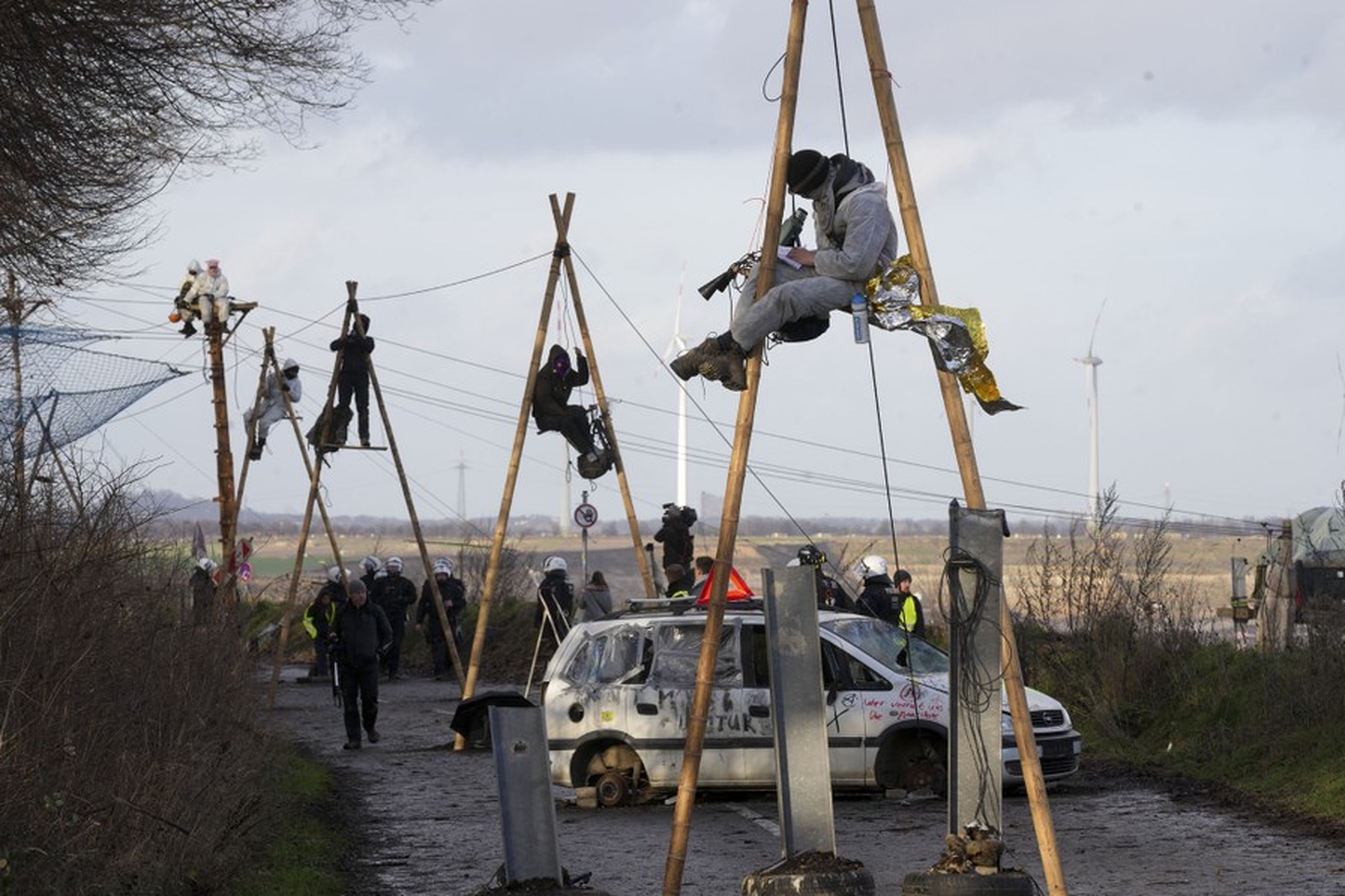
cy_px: 447
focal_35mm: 201
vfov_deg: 6.8
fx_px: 7508
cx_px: 674
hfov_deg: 10.2
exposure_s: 1/160
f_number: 14
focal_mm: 200
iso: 400
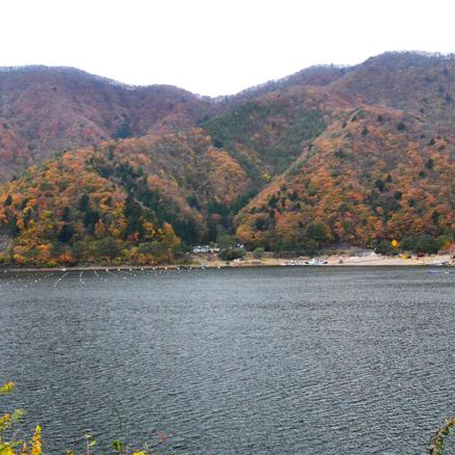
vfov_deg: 34.8
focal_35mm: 49
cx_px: 224
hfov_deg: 34.8
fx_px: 725
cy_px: 217
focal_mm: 21
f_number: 9
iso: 4000
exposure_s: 1/100
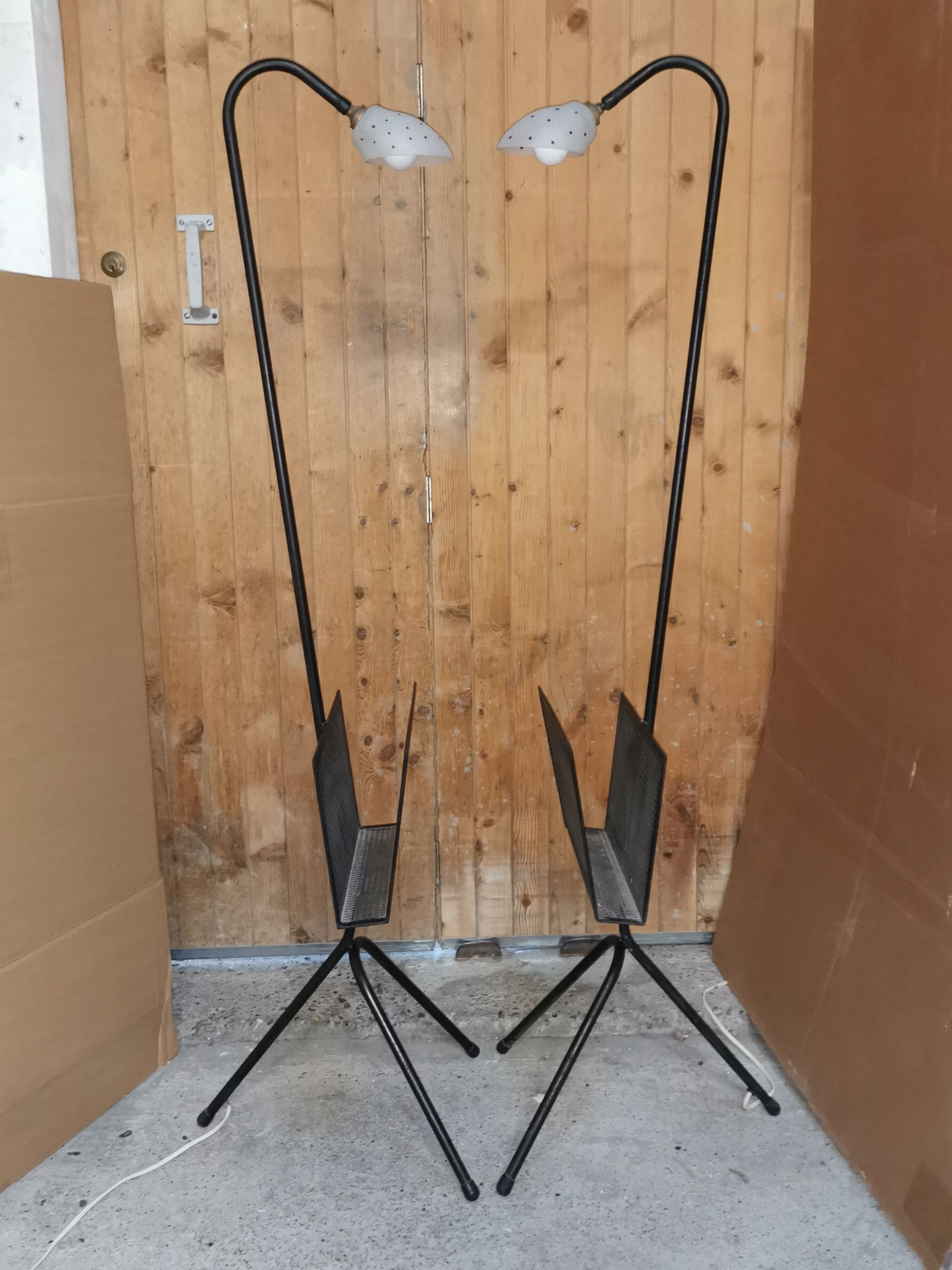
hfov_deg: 41.8
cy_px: 635
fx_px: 1247
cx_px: 476
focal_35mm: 34
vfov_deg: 54.0
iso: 400
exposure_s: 1/25
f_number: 1.8
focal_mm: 5.58
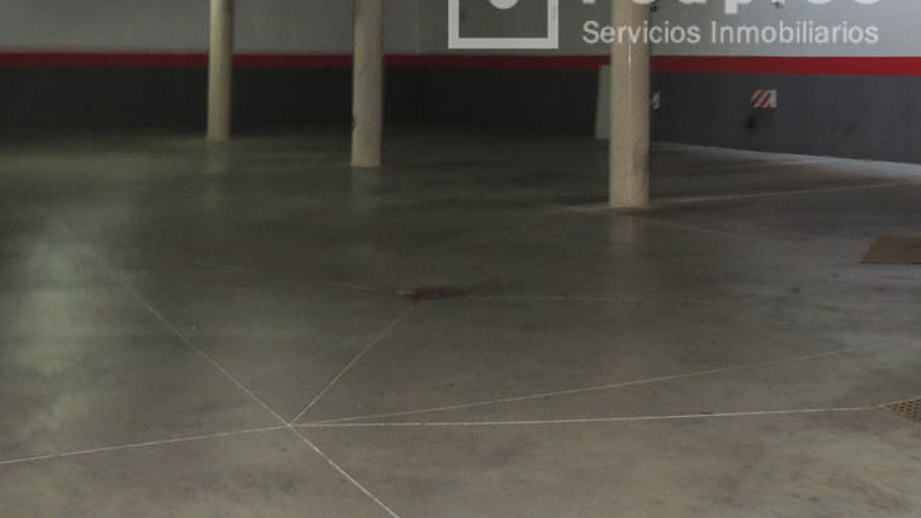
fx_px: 1294
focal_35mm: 53
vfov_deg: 21.8
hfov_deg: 38.4
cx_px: 668
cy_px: -4
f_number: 3
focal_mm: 4.3
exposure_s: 1/30
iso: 280
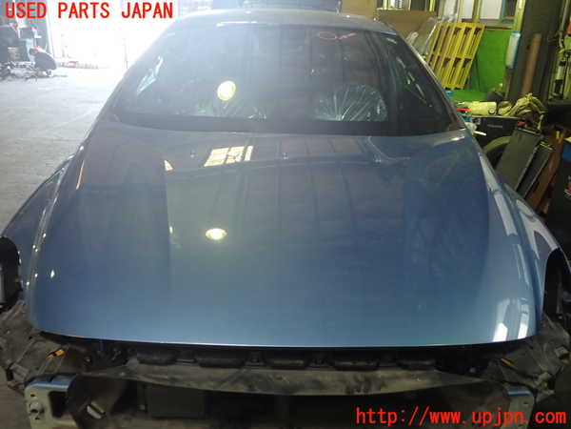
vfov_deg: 46.8
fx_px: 495
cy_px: 214
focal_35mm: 30
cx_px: 286
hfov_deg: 60.0
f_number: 2.3
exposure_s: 1/40
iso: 200
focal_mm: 5.4
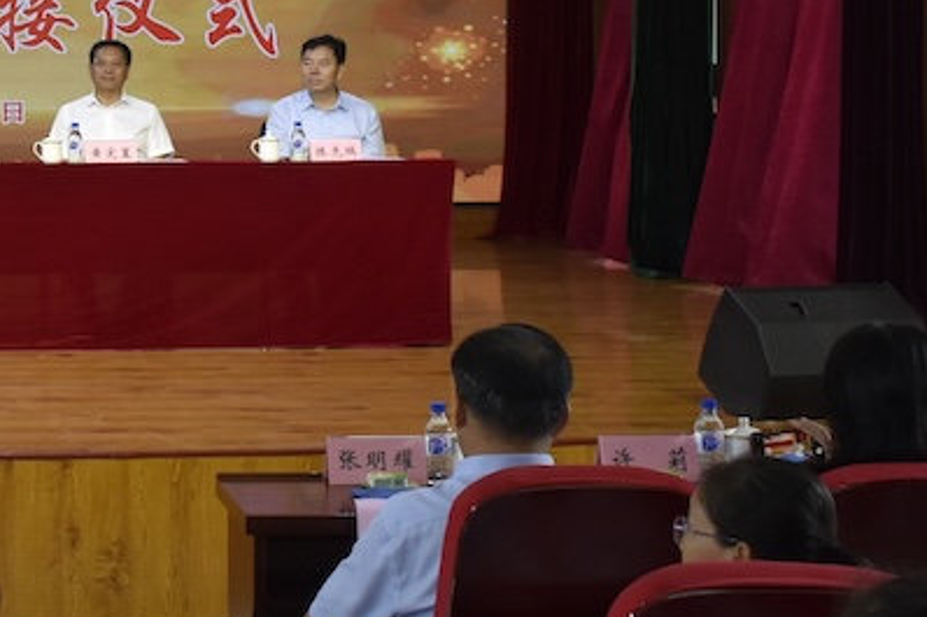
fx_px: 2136
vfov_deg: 16.3
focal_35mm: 83
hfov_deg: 23.2
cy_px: 85
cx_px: -68
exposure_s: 1/200
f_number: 4.5
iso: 800
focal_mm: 22
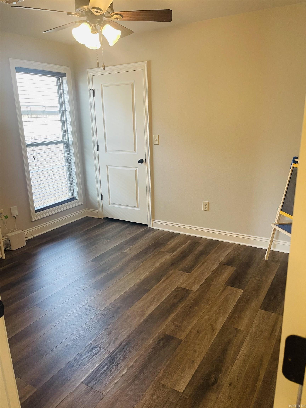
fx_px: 295
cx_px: 153
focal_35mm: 25
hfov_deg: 54.9
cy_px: 204
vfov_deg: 69.4
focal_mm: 5.1
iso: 125
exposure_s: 1/60
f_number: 1.6
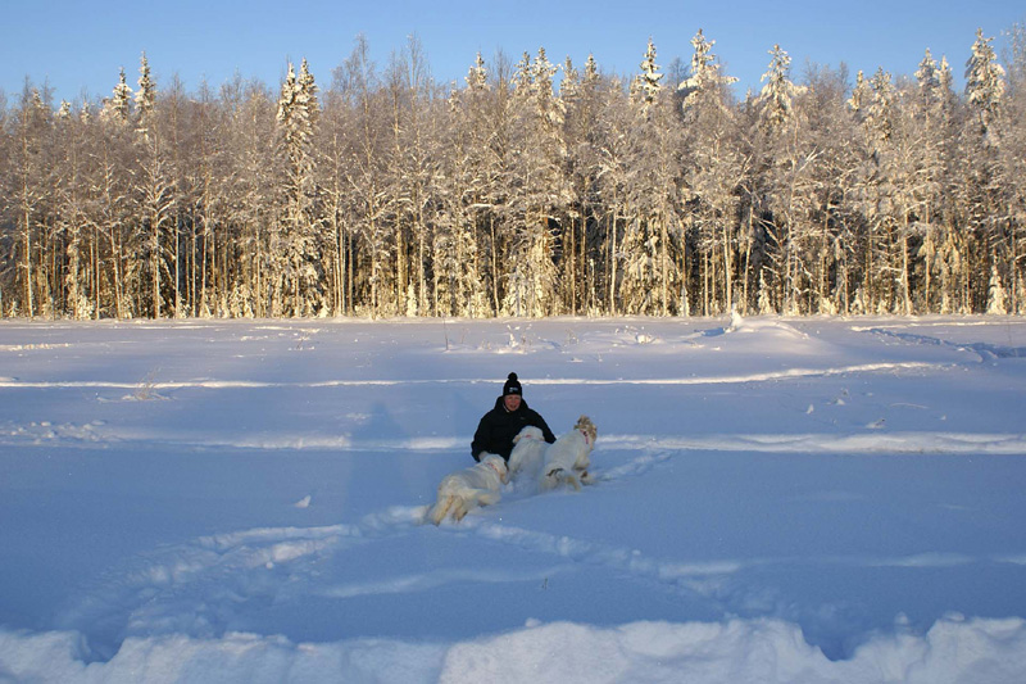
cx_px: 513
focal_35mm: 39
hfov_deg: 49.6
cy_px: 342
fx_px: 1111
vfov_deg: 34.2
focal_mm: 26
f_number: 9
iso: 100
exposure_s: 1/125
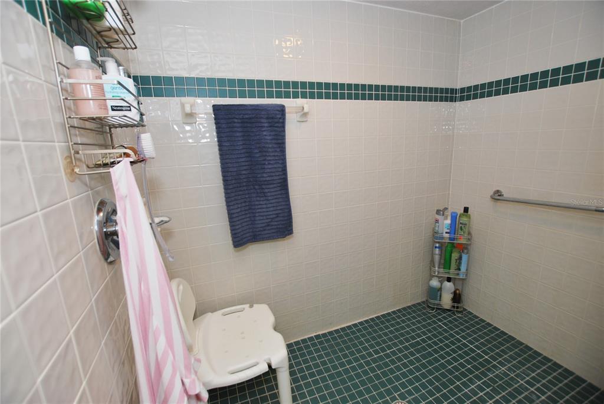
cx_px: 302
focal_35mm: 15
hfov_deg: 100.3
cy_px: 202
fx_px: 252
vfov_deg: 77.5
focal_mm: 10
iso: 200
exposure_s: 1/60
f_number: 4
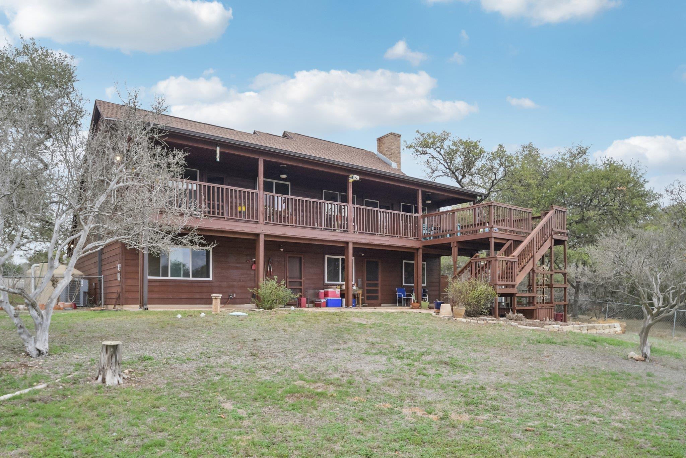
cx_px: 343
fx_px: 457
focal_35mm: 24
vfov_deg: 53.1
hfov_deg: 73.7
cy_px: 229
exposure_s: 1/125
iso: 400
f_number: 8
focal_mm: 16
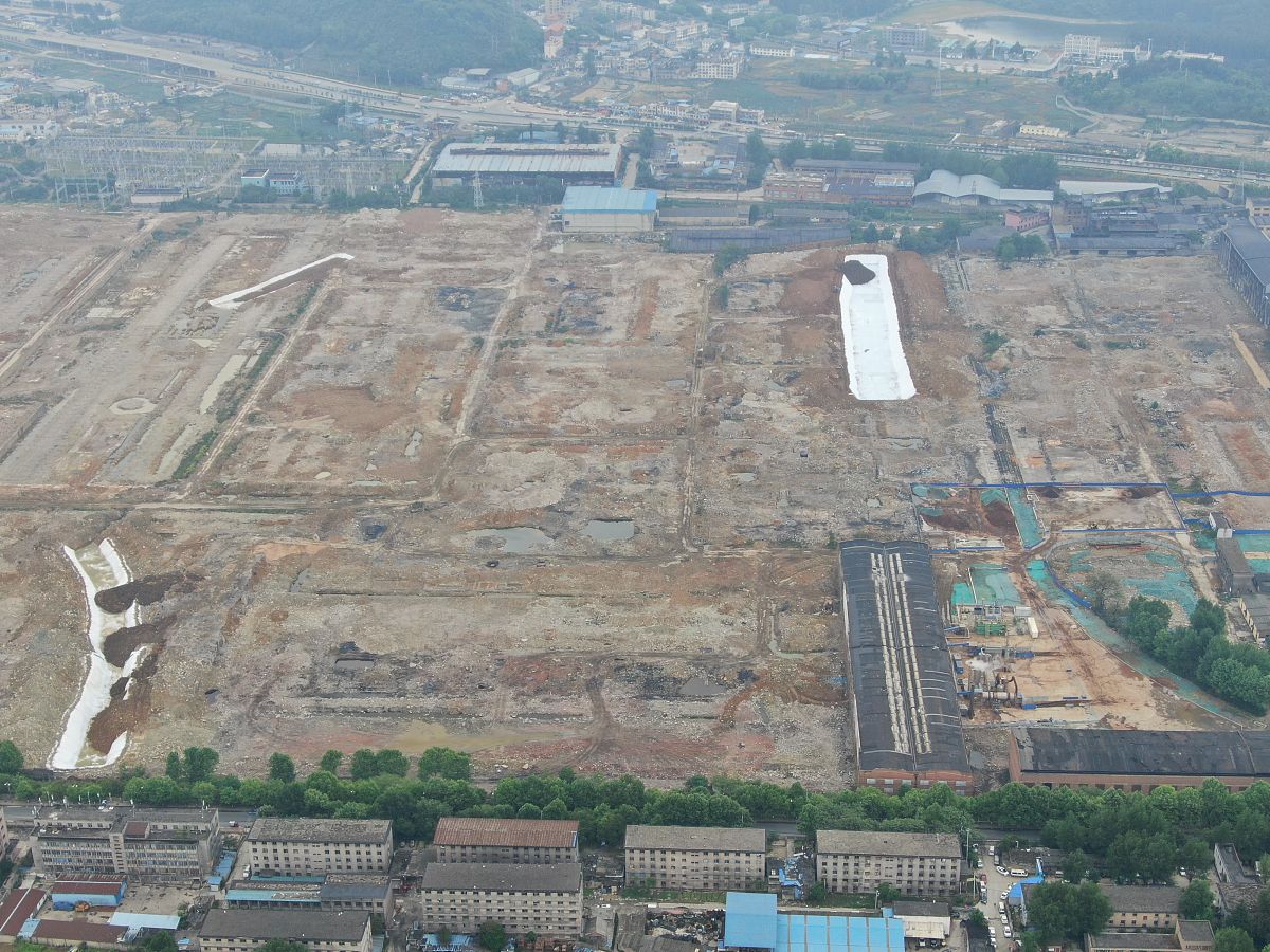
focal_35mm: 48
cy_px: 476
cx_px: 635
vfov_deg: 30.3
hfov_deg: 39.7
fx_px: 1761
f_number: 3.8
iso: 100
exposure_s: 1/320
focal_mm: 8.6
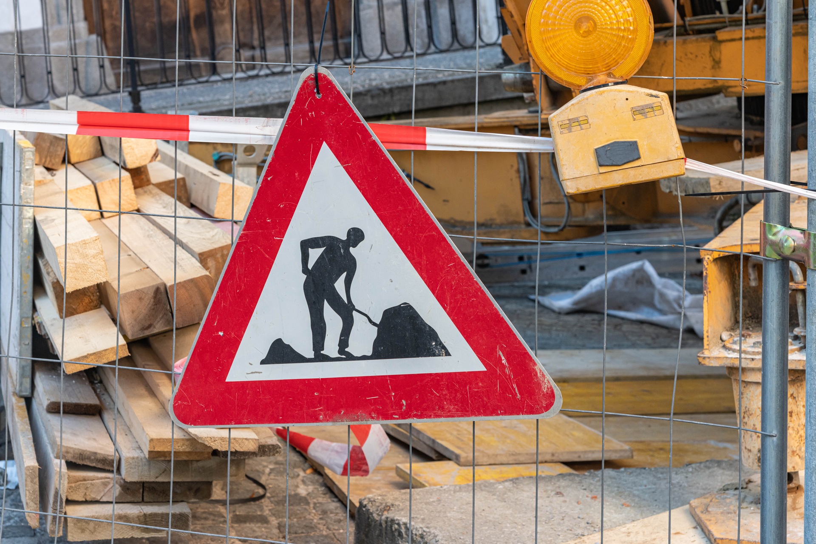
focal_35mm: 70
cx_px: 408
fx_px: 1587
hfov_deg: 28.8
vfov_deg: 19.5
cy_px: 272
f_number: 8
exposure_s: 1/160
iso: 400
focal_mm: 70
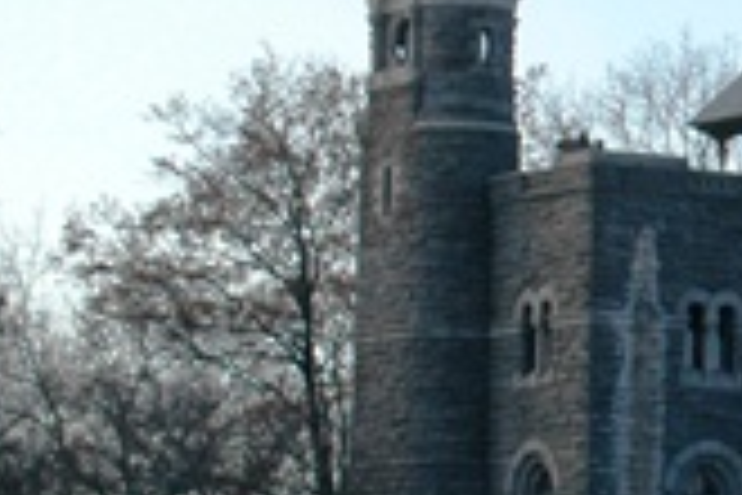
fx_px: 7481
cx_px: 1444
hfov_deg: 5.6
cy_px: 315
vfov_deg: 3.8
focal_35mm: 363
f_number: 10
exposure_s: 1/200
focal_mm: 50
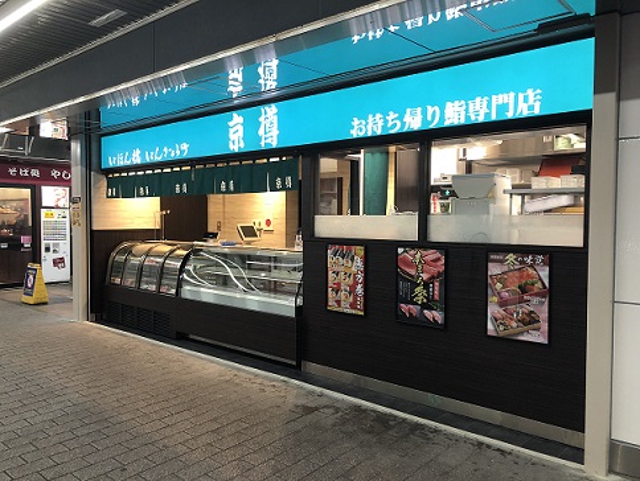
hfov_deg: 63.4
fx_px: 518
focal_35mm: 28
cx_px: 320
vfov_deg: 49.8
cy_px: 240
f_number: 1.8
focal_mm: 3.99
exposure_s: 1/25
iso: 40
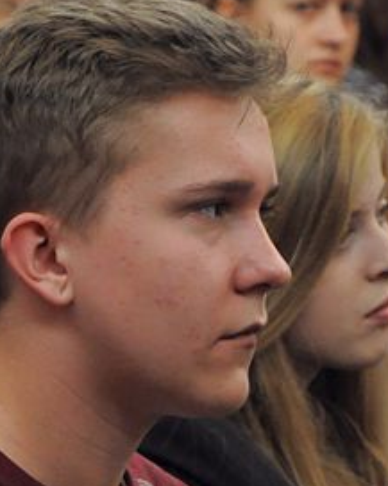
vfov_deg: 5.5
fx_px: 5061
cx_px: -2
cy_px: 458
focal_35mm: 352
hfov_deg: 4.4
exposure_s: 1/60
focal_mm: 80
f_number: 5.3
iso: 2000
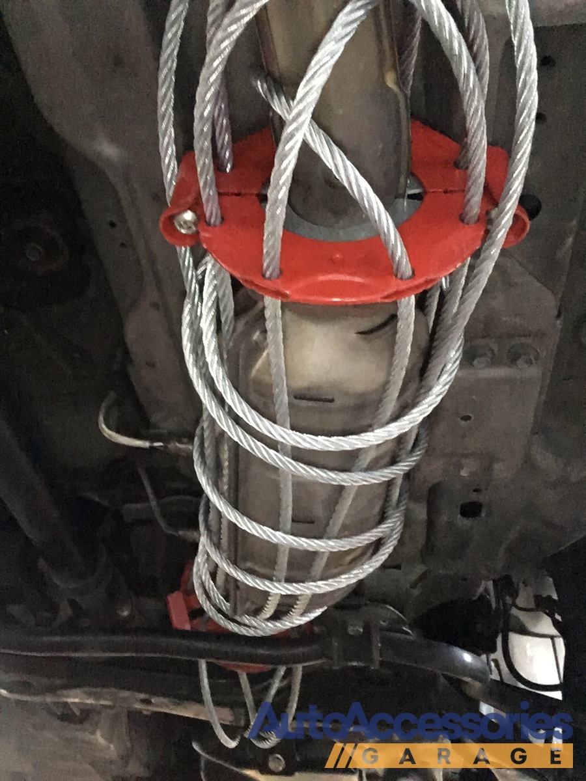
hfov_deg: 45.4
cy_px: 390
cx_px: 293
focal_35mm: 31
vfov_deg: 58.4
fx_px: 700
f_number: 2.4
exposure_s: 1/20
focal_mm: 2.15
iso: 800
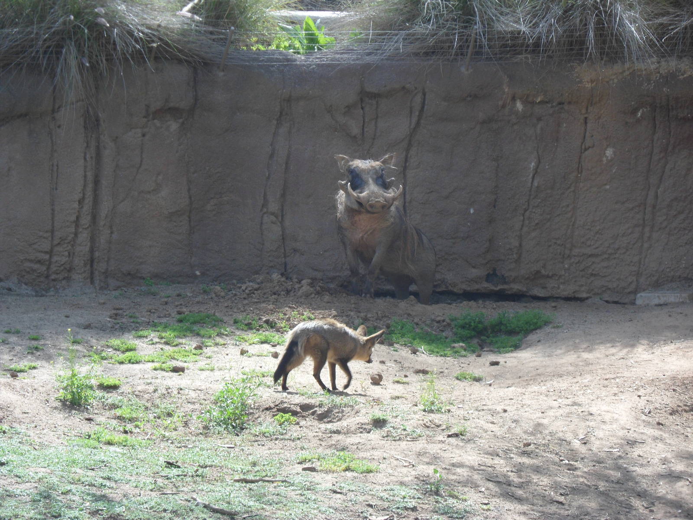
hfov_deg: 9.8
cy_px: 260
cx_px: 346
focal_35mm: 201
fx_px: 4024
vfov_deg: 7.4
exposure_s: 1/125
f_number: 5.6
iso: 80
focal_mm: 36.2
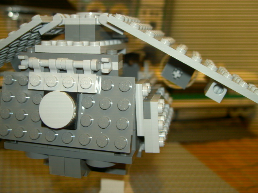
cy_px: 96
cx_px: 129
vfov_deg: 36.8
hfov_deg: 47.9
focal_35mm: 39
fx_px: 291
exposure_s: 1/60
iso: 50
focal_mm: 8
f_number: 2.8
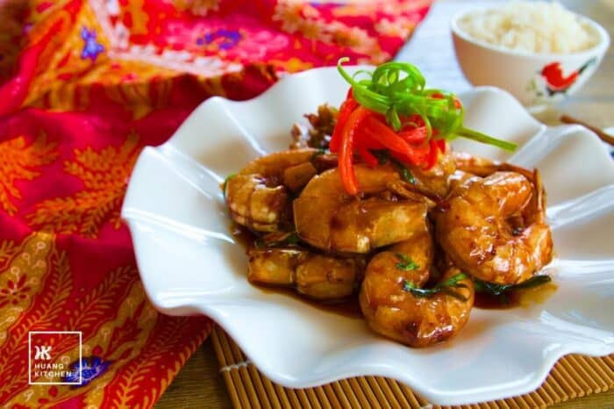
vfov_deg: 34.2
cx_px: 307
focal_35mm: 39
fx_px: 665
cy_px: 204
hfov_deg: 49.6
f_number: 5.6
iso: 250
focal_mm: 26
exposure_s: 1/125
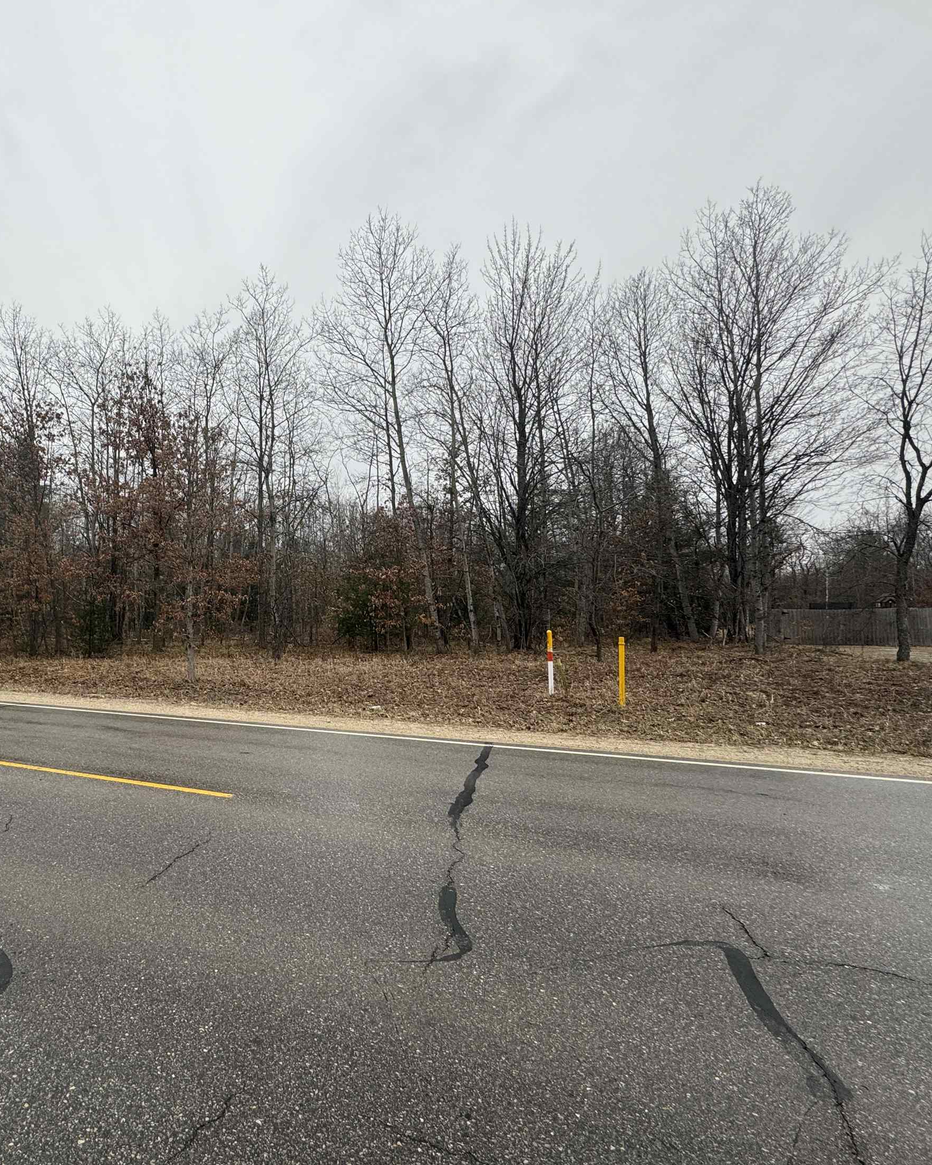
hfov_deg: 66.7
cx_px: 241
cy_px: 561
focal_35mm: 19
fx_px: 655
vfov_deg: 83.2
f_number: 2.2
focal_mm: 2.22
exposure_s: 1/338
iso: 40
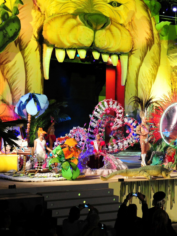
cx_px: 192
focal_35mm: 91
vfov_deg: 21.5
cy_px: 112
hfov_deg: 15.8
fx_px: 620
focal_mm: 58
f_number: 5.6
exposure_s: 1/250
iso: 6400
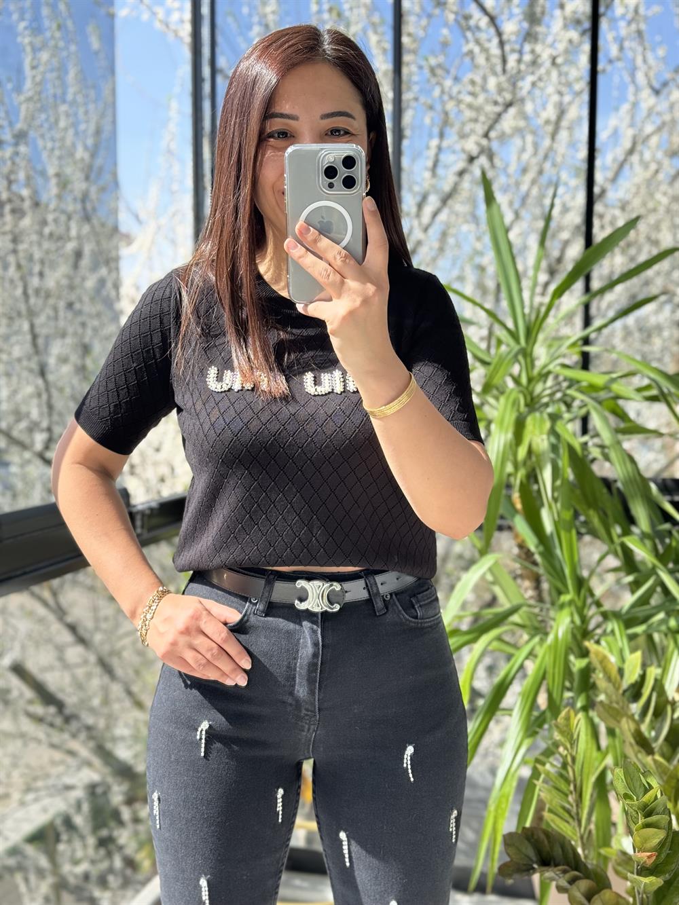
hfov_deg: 30.3
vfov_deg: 39.7
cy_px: 452
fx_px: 1255
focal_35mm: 48
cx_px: 340
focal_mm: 6.86
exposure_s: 1/422
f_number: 1.78
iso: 64
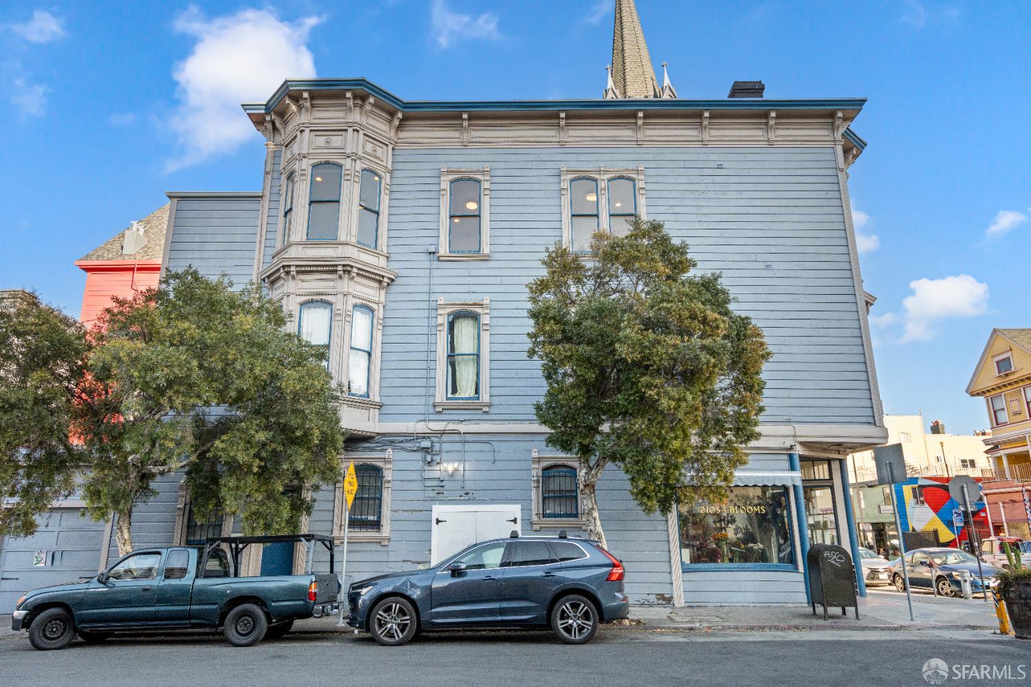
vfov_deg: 53.1
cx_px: 516
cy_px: 344
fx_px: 687
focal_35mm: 24
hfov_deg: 73.7
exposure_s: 1/800
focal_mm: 24
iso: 800
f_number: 6.3
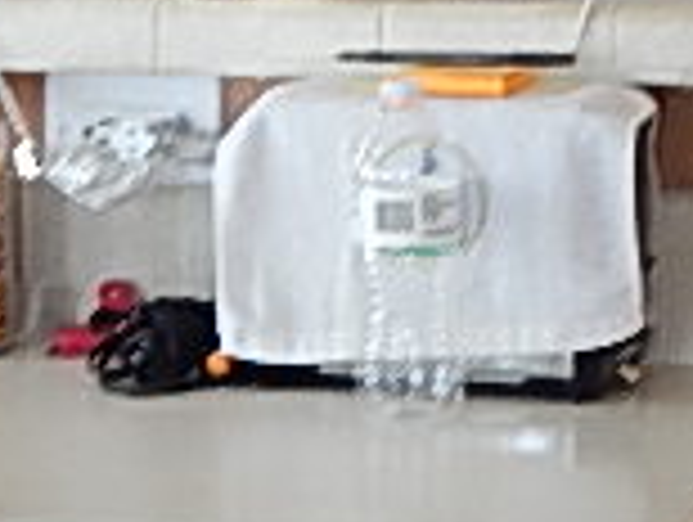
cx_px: 508
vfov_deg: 7.5
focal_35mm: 199
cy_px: 256
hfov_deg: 9.9
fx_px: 3990
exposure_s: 1/30
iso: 160
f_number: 3.7
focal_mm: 8.6
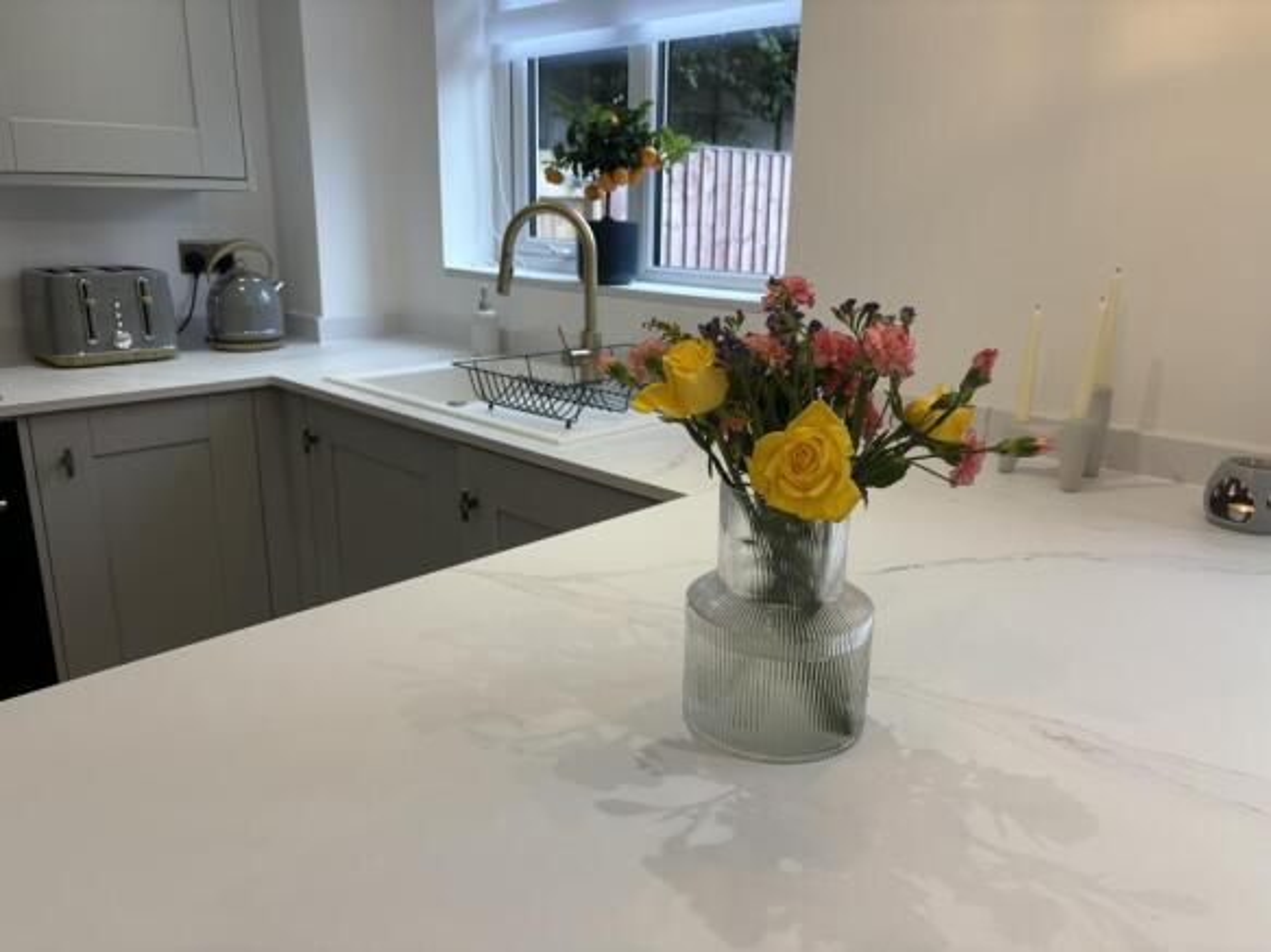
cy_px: 476
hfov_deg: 67.3
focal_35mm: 26
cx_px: 636
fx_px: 954
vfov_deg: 53.0
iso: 50
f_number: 1.6
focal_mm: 5.96
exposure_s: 1/100
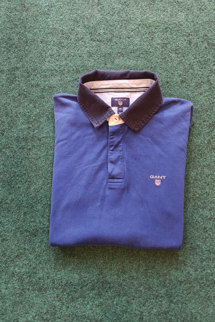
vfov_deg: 73.7
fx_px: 215
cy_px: 161
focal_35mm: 24
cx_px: 120
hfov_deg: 53.1
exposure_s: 1/100
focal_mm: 6.06
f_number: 1.6
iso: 1250
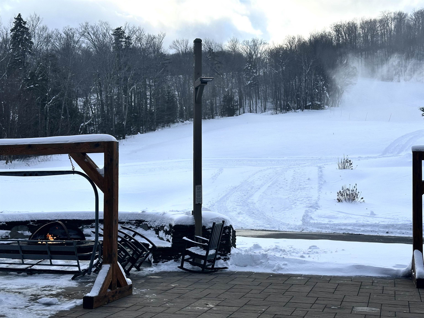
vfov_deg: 30.3
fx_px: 588
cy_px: 159
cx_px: 212
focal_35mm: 48
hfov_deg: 39.7
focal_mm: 6.86
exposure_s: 1/2597
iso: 64
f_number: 1.78
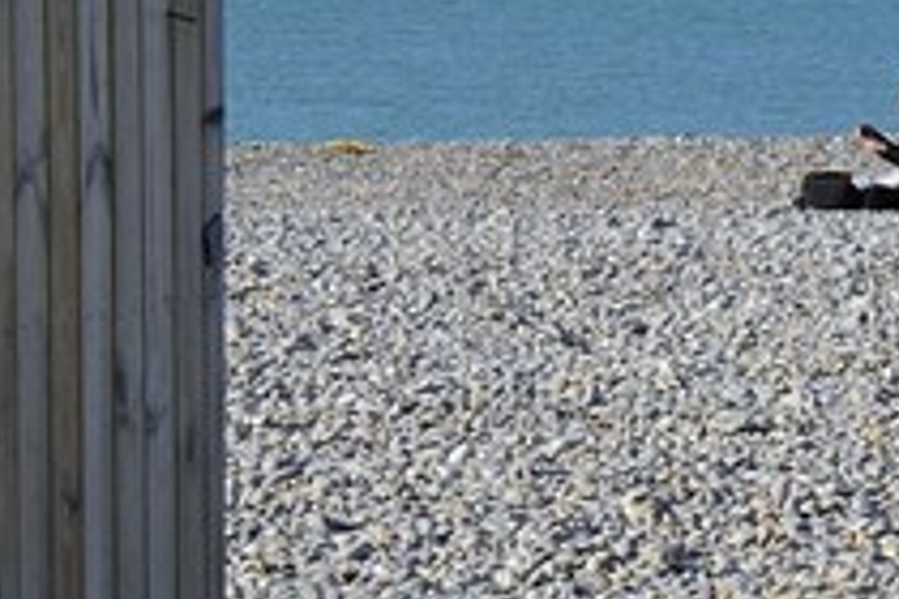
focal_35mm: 304
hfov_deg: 6.1
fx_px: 7591
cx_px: 2937
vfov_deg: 4.5
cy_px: 274
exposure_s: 1/200
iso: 200
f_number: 11
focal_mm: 40
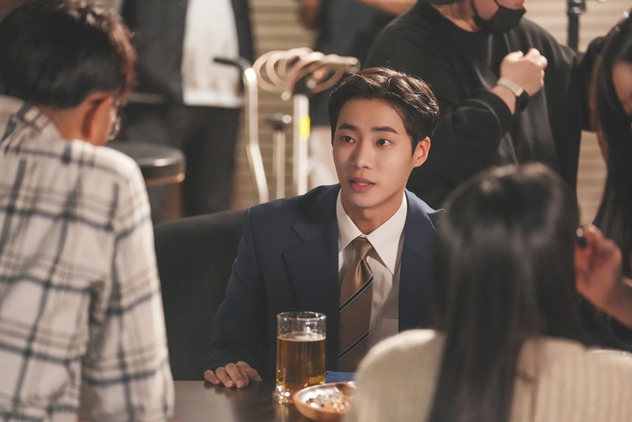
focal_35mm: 148
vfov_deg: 9.3
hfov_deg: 13.9
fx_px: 2598
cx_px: 316
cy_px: 211
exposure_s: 1/60
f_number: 2.8
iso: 12800
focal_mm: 148
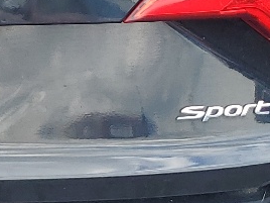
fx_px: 1209
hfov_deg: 12.1
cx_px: -155
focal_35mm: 155
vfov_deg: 9.6
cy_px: 52
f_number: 1.5
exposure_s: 1/714
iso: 50
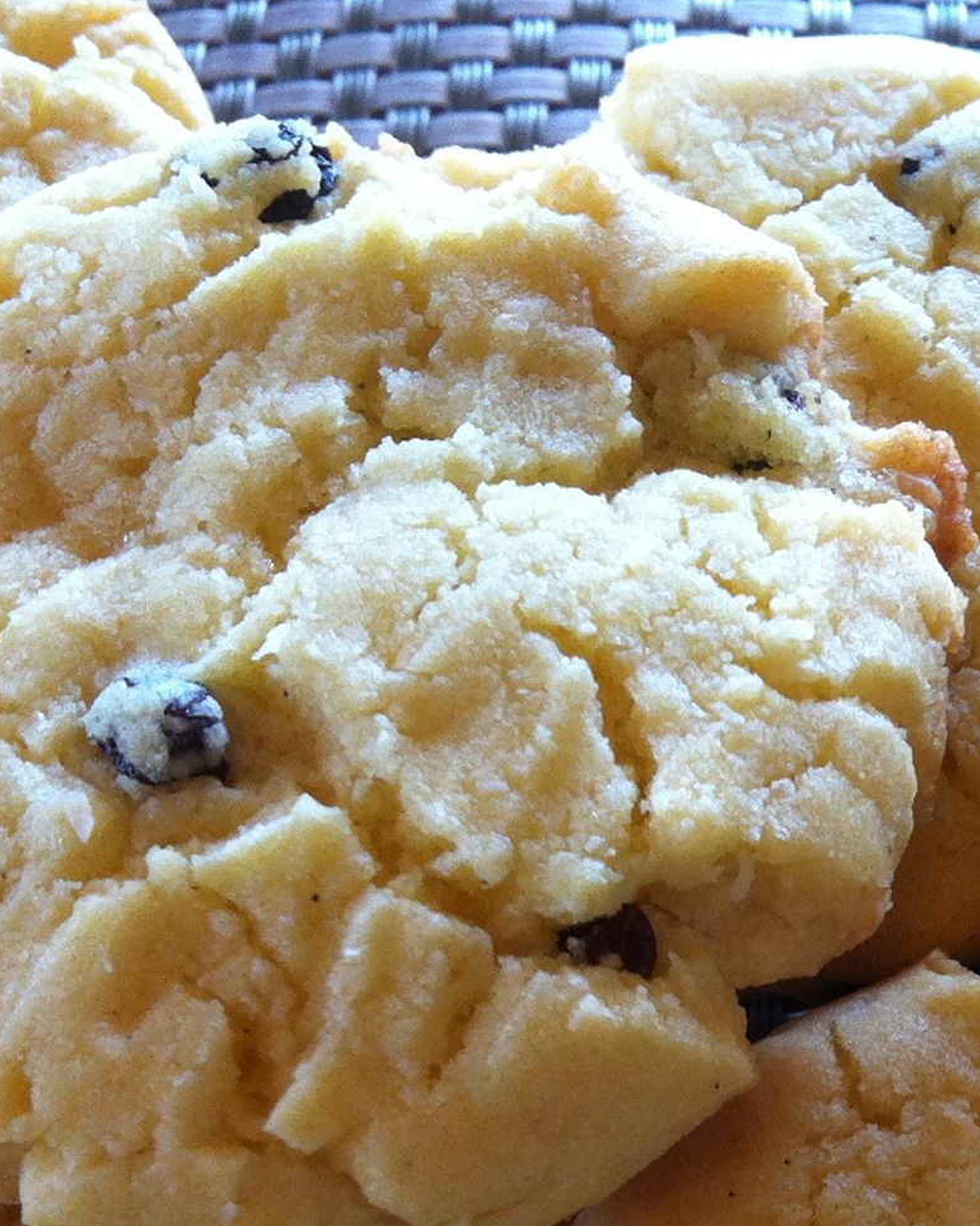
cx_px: 1104
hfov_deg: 16.3
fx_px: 3301
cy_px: 1092
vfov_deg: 20.6
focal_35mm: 91
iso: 100
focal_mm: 3.85
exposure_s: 1/15
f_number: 2.8
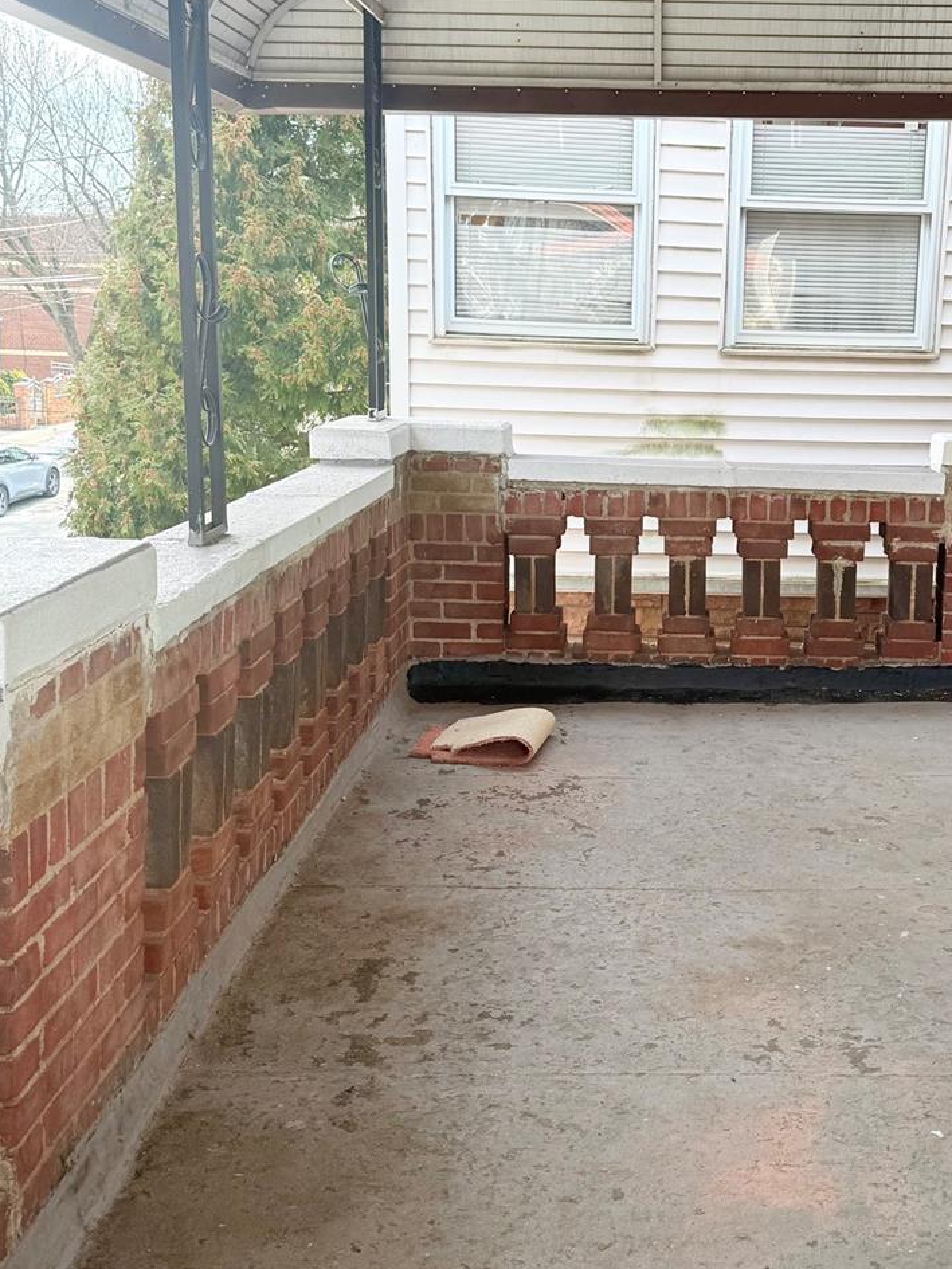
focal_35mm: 39
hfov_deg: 35.9
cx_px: 726
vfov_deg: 47.7
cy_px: 549
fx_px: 1430
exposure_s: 1/440
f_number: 1.78
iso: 80
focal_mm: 6.76
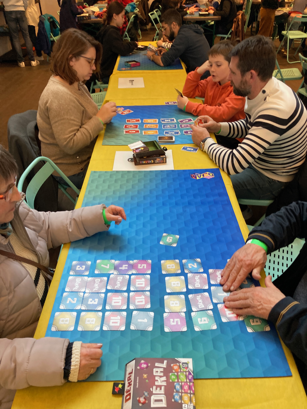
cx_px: 154
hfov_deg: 49.7
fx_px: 331
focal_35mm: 28
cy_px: 204
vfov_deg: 63.4
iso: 200
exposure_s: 1/59
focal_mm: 3.99
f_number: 1.8
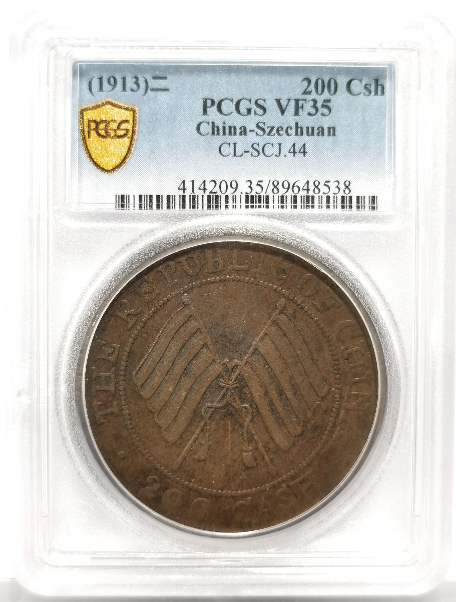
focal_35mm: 54
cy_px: 301
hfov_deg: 27.2
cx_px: 228
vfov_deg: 35.4
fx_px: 943
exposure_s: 1/100
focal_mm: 5.56
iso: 250
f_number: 16
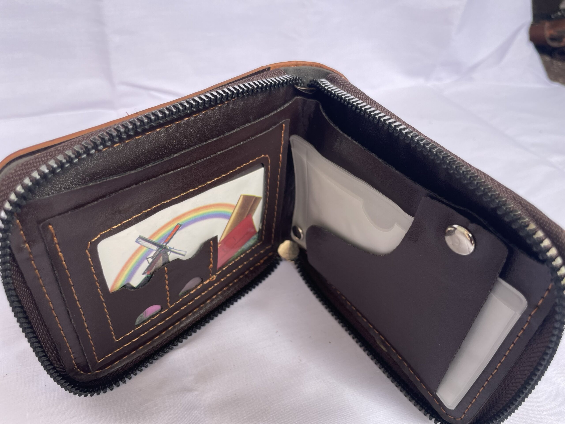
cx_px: 282
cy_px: 212
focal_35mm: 26
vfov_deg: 53.1
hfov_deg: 67.3
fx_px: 424
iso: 50
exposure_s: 1/399
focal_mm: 4.2
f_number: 1.6
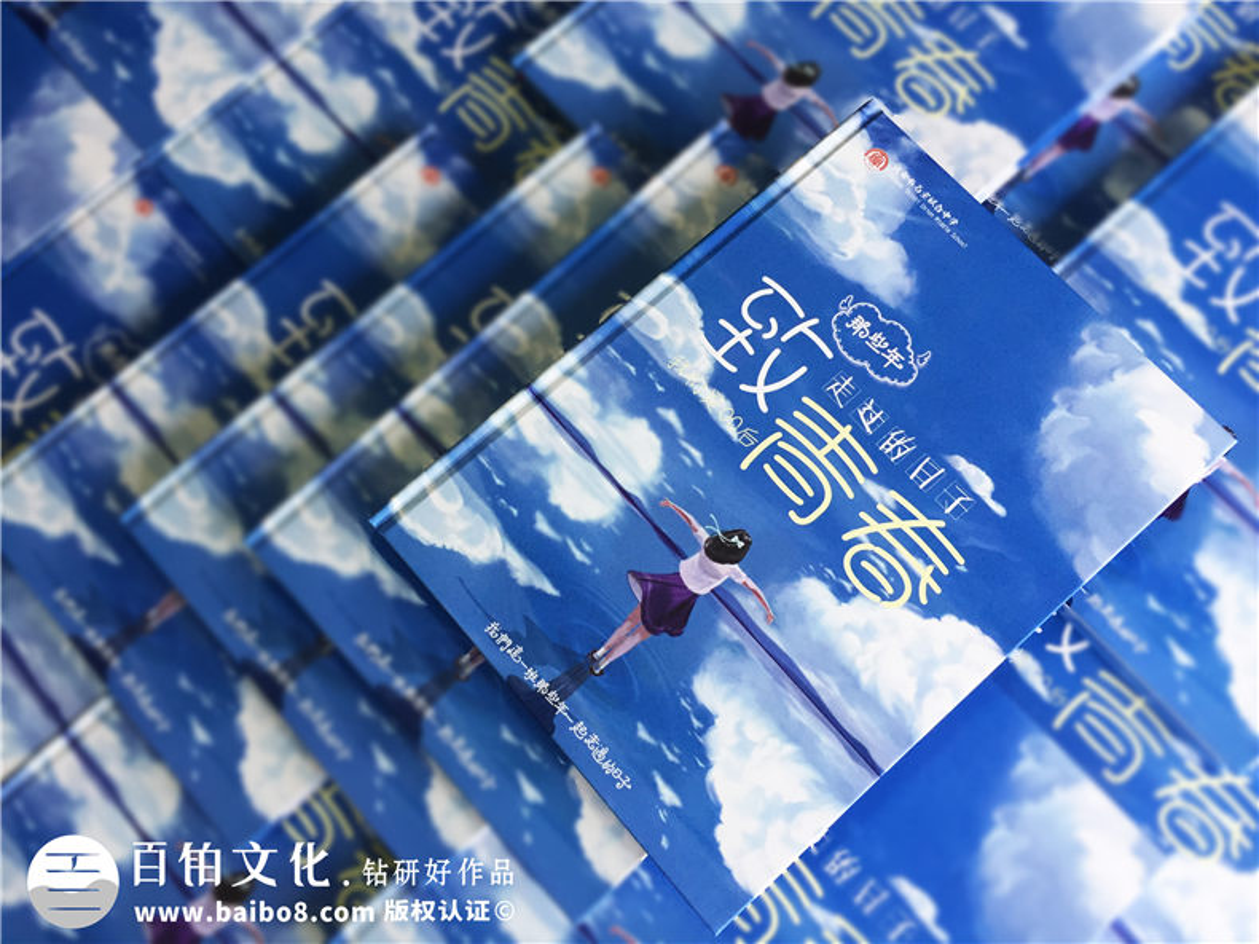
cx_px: 630
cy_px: 472
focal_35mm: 29
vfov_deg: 48.2
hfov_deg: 61.7
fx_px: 1054
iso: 50
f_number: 2.2
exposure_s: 1/33
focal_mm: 4.15
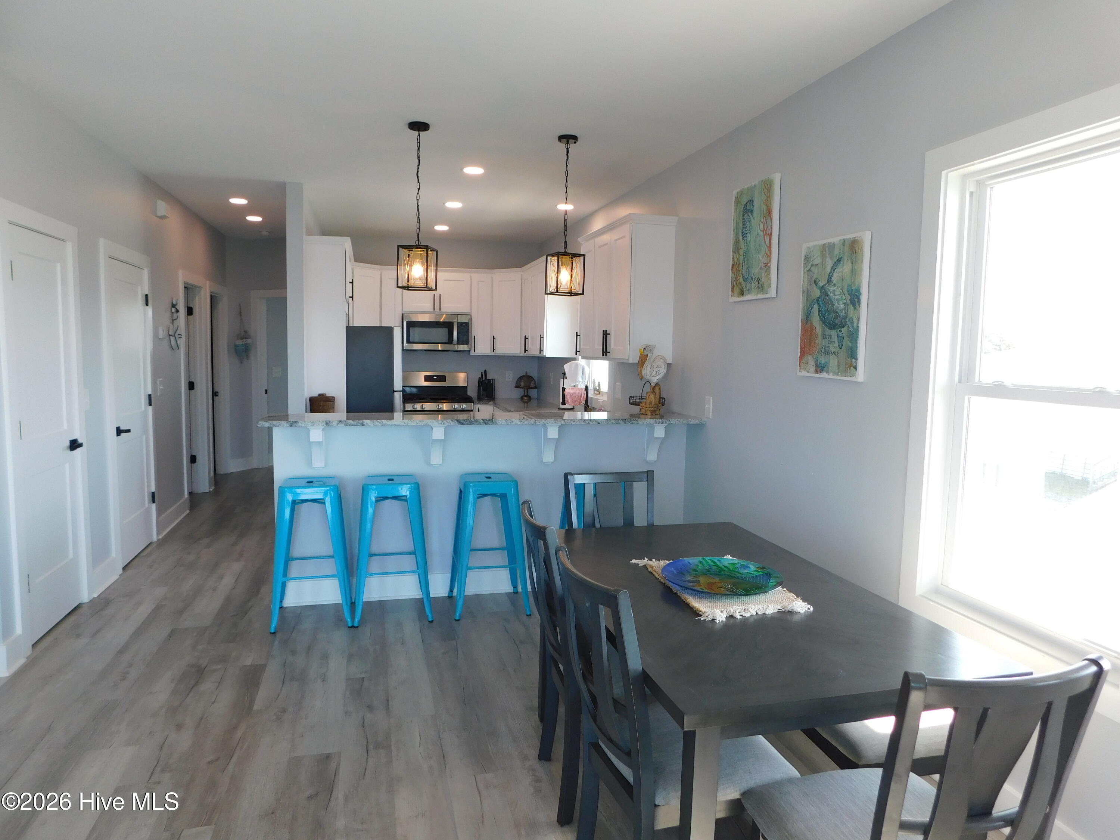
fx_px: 744
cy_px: 420
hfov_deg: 73.9
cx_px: 560
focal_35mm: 23
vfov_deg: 58.9
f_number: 3
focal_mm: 4
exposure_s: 1/80
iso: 125
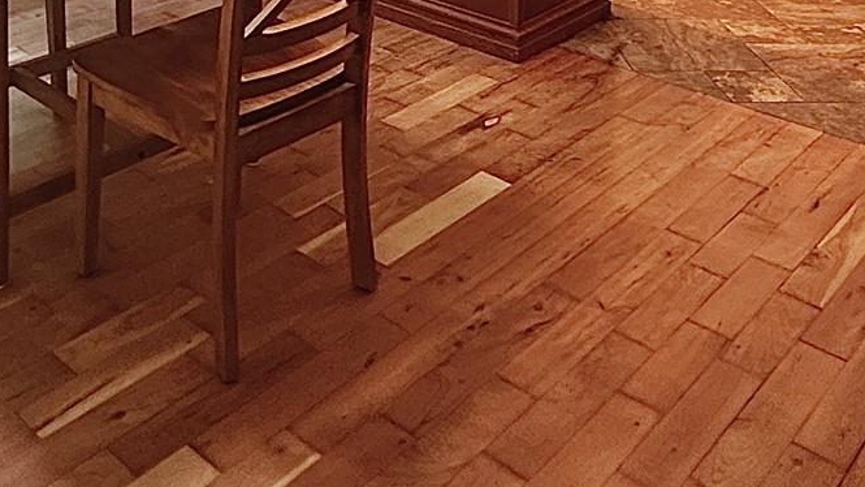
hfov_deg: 43.1
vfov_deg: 20.8
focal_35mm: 47
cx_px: 284
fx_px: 1078
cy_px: -284
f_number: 2.2
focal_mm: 2.22
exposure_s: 1/60
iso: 200
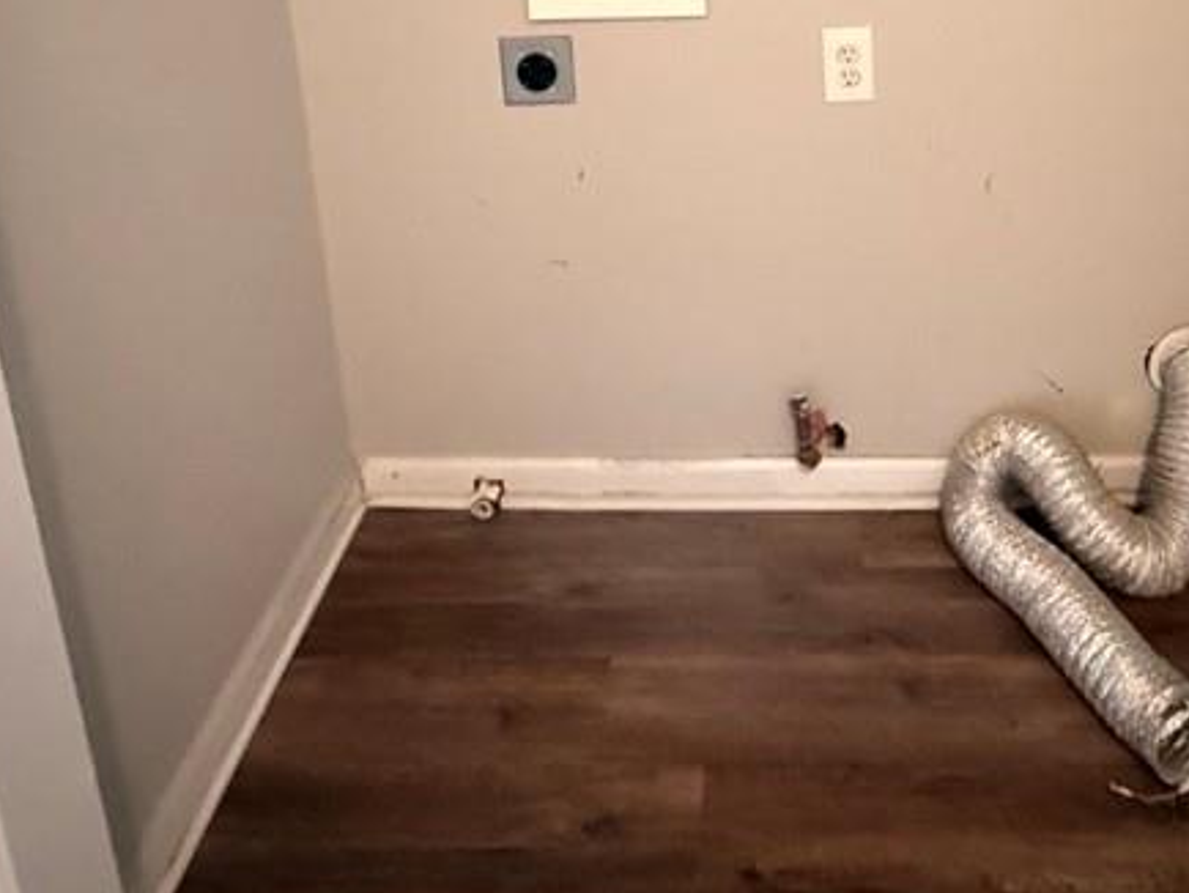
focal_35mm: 33
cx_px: 756
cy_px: 41
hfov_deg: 54.6
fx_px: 1134
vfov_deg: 39.0
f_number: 2.2
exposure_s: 1/40
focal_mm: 2.22
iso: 1000
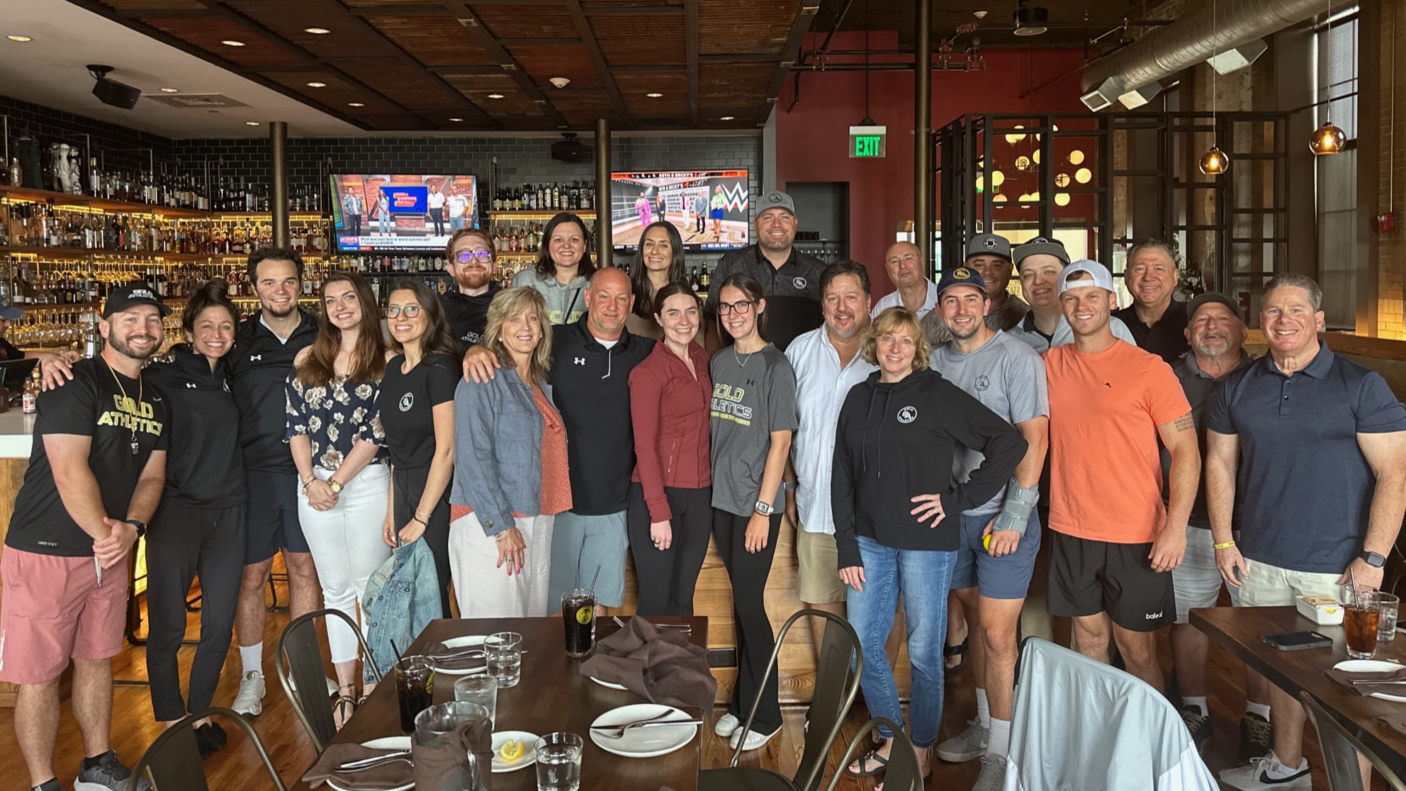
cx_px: 691
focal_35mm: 27
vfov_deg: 42.7
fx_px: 1007
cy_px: 317
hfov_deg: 69.9
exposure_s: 1/60
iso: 320
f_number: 1.78
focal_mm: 6.86
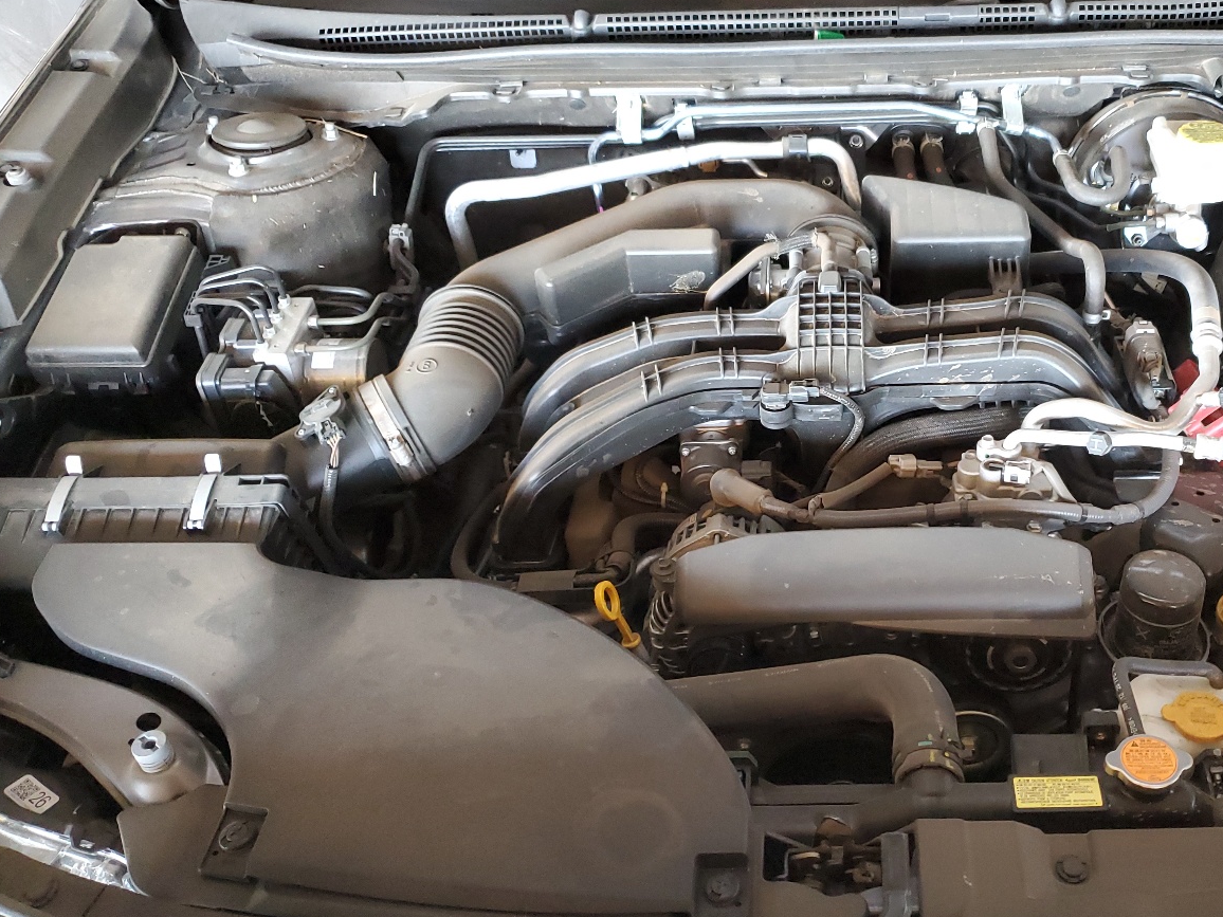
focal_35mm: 36
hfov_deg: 50.2
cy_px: 447
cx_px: 843
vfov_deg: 39.7
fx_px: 1272
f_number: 1.5
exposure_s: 1/60.2
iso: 344
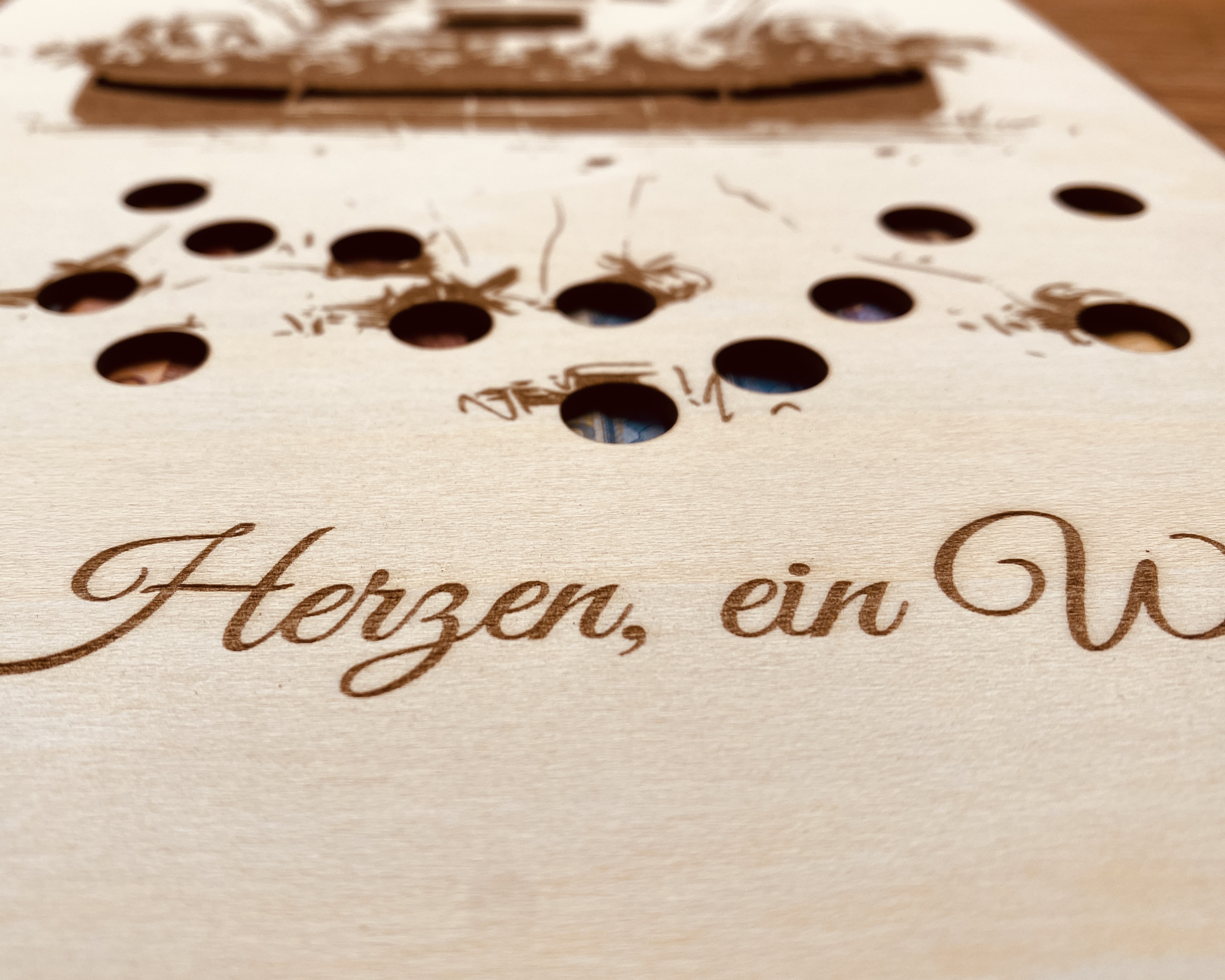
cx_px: 536
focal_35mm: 30
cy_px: 452
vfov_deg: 48.5
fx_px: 1088
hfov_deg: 58.6
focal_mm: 4.25
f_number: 1.8
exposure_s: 1/100
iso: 40
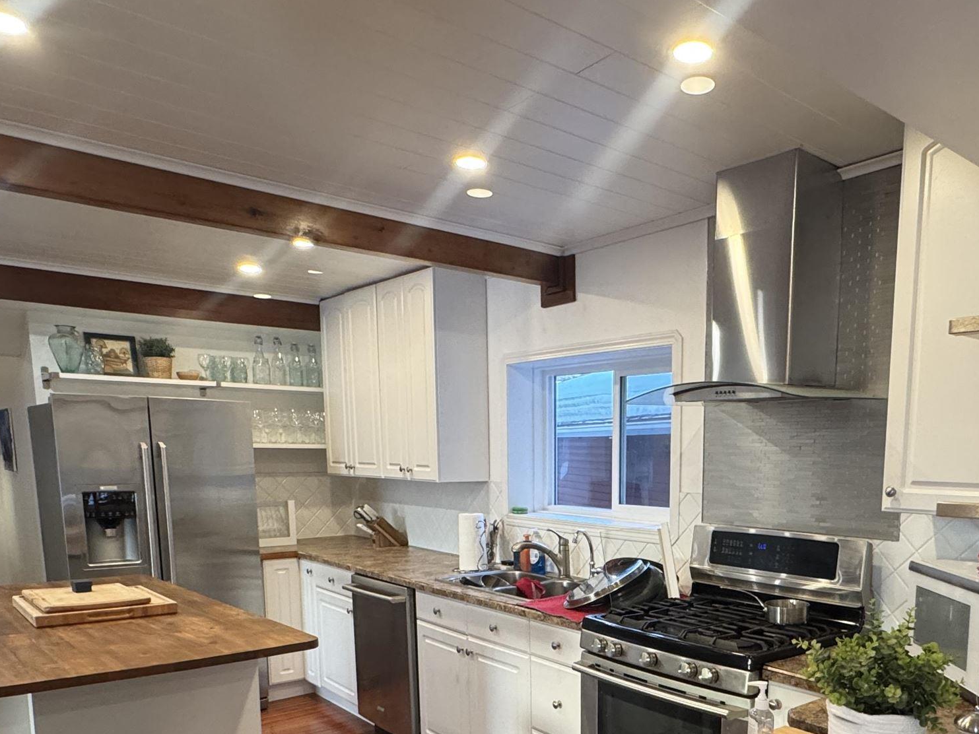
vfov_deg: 46.0
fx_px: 820
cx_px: 626
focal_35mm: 29
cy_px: 577
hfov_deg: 60.6
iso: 320
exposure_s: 1/120
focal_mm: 2.22
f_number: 2.2
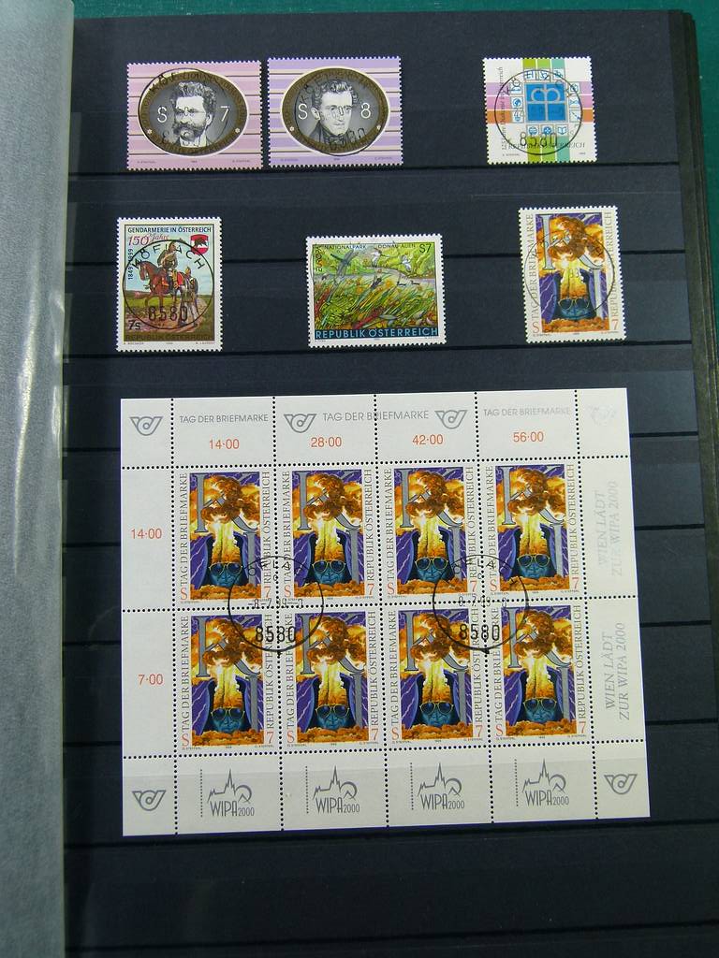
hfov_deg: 40.7
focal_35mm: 35
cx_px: 360
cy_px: 479
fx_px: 969
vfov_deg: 52.6
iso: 100
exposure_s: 1/100
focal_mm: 6.3
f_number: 3.1
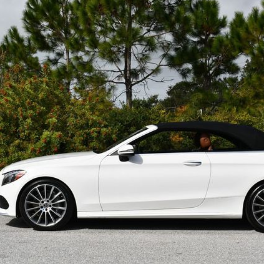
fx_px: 621
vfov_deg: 24.0
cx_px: 169
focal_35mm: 72
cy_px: 131
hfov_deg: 23.9
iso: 100
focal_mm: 28
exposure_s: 1/400
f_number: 10
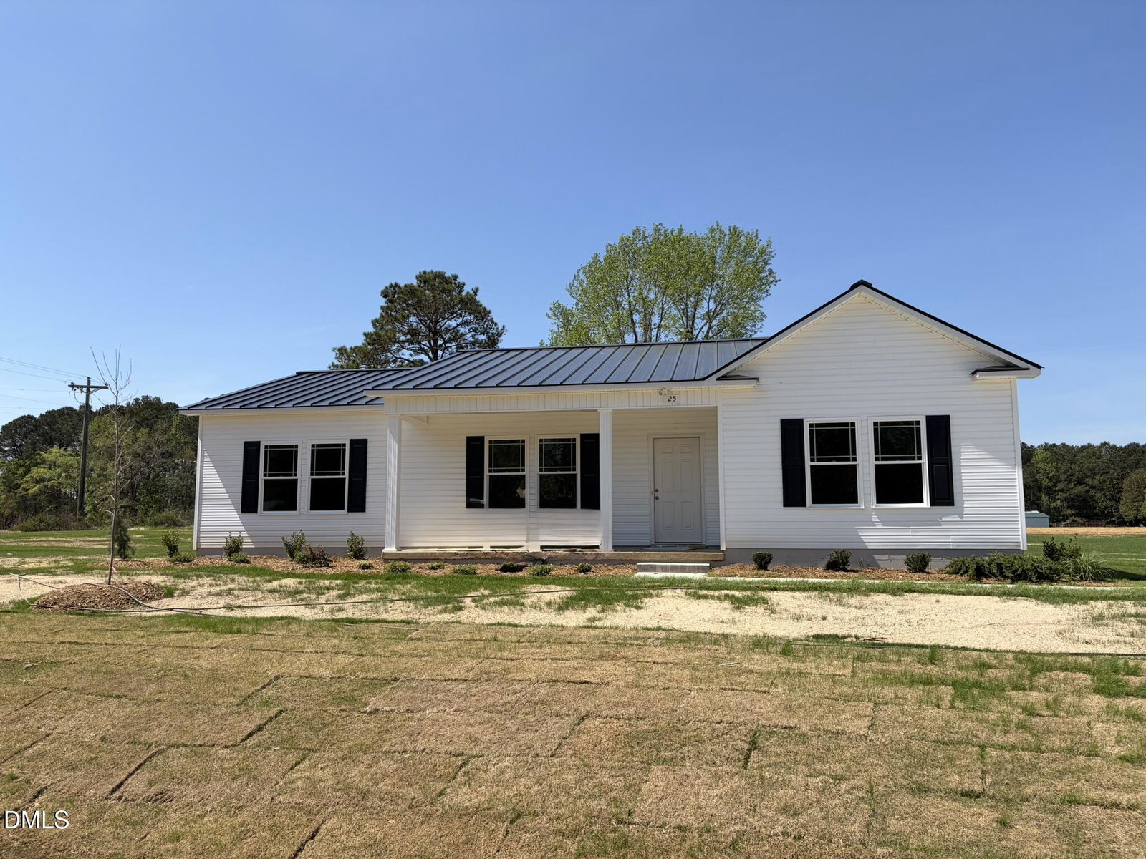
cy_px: 430
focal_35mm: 26
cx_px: 573
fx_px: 861
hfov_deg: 67.3
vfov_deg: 53.1
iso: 64
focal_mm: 5.96
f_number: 1.6
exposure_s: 1/4950
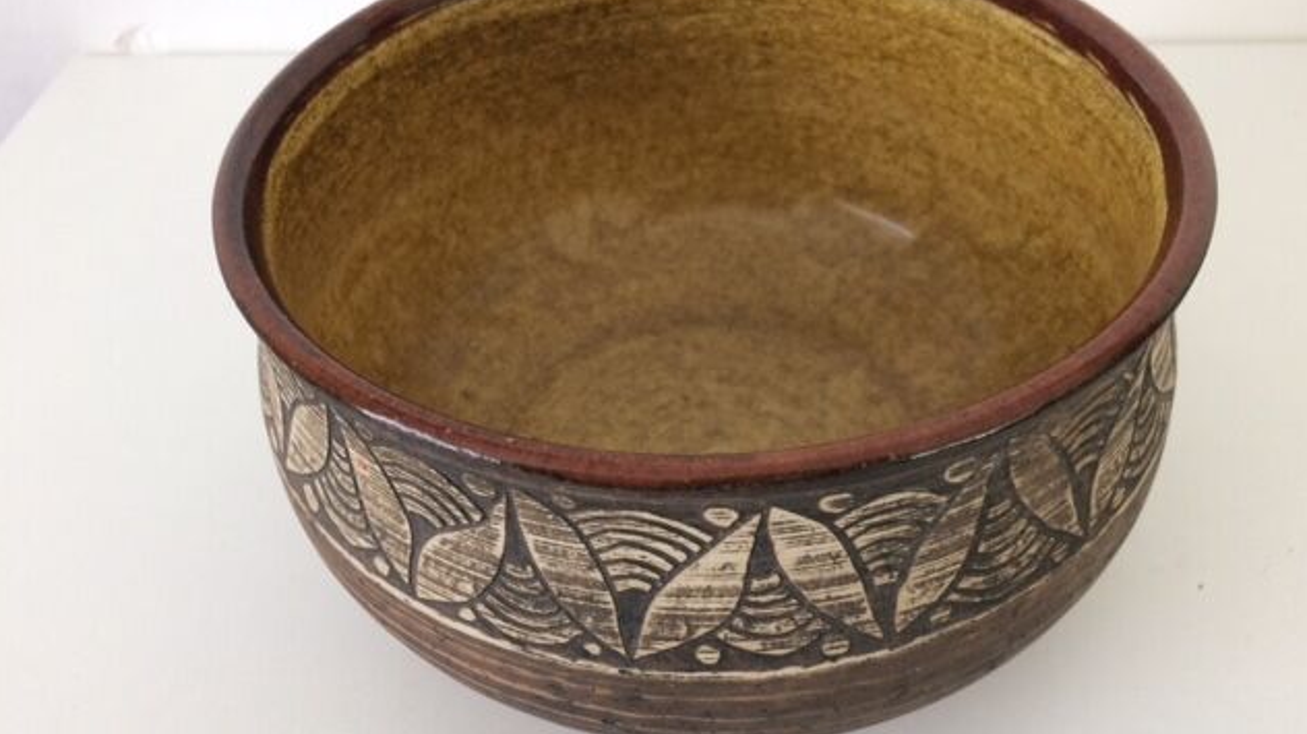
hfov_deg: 61.0
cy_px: 387
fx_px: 1109
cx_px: 651
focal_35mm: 32
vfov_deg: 36.6
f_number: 2.2
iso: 125
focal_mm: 4.15
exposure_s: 1/33
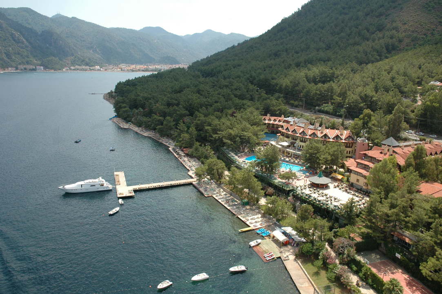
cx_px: 221
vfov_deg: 47.8
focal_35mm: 27
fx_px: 331
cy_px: 147
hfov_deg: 67.4
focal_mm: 18
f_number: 9
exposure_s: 1/320
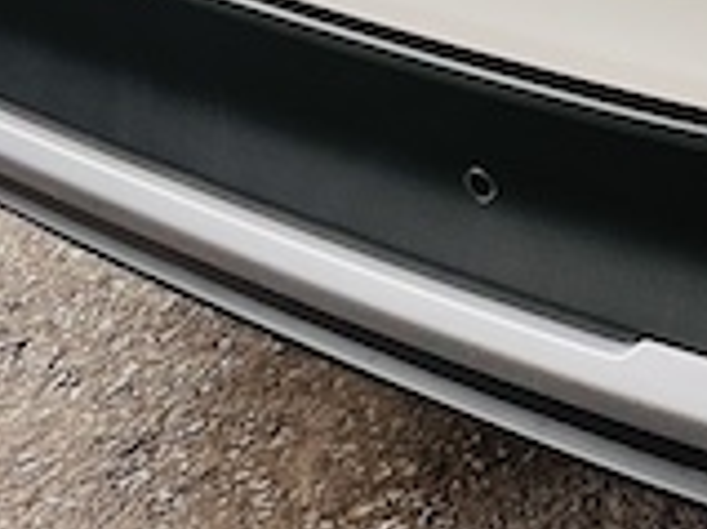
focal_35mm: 94
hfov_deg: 17.1
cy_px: -271
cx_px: 1272
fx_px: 1918
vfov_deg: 14.6
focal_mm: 1.57
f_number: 1.8
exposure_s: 1/287
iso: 32
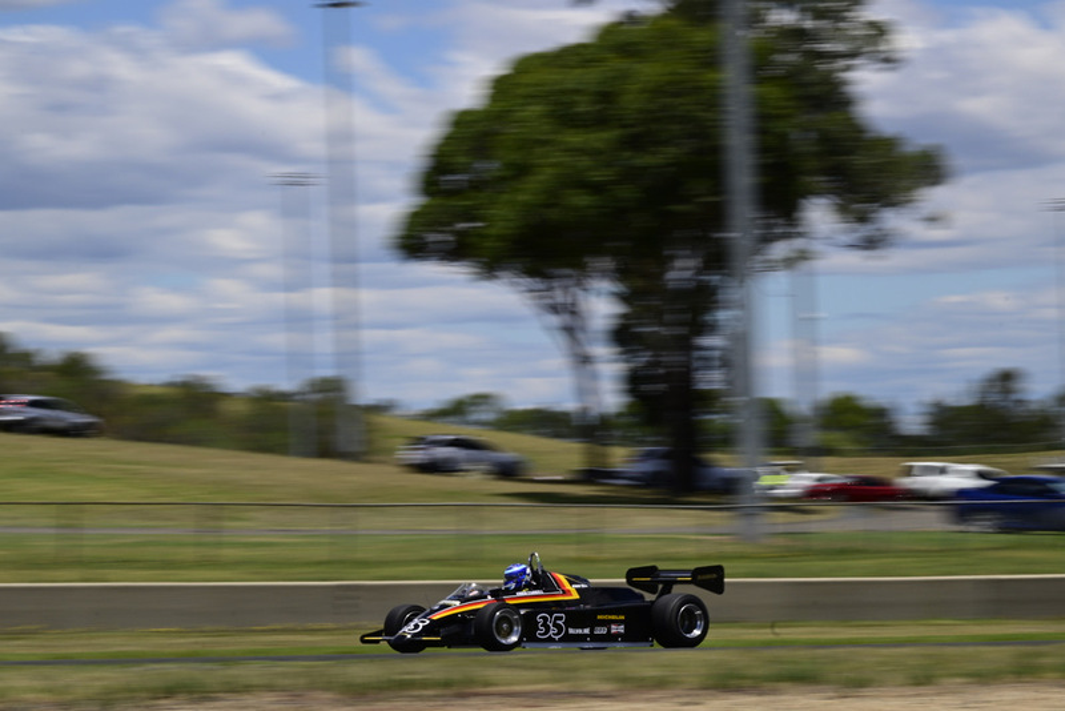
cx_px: 532
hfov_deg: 17.1
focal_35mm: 120
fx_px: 3551
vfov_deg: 11.4
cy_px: 356
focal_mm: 80
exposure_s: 1/80
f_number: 22
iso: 100
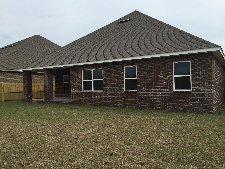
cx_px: 112
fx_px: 188
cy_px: 84
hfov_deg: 61.7
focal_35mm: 29
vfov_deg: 48.2
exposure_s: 1/1522
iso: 32
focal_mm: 4.15
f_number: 2.2
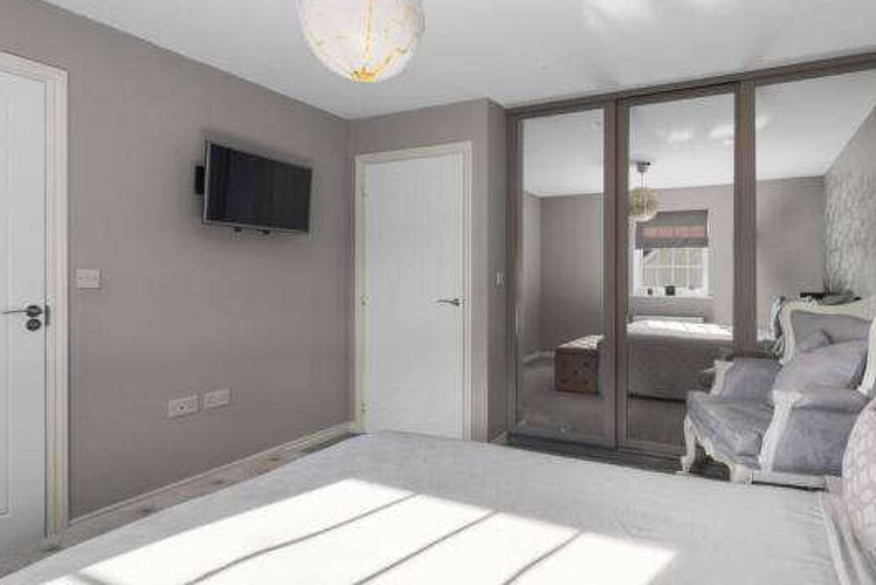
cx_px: 505
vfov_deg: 59.6
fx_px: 511
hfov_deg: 80.6
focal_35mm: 21
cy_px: 285
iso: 320
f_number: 8
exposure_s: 1/20
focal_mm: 17
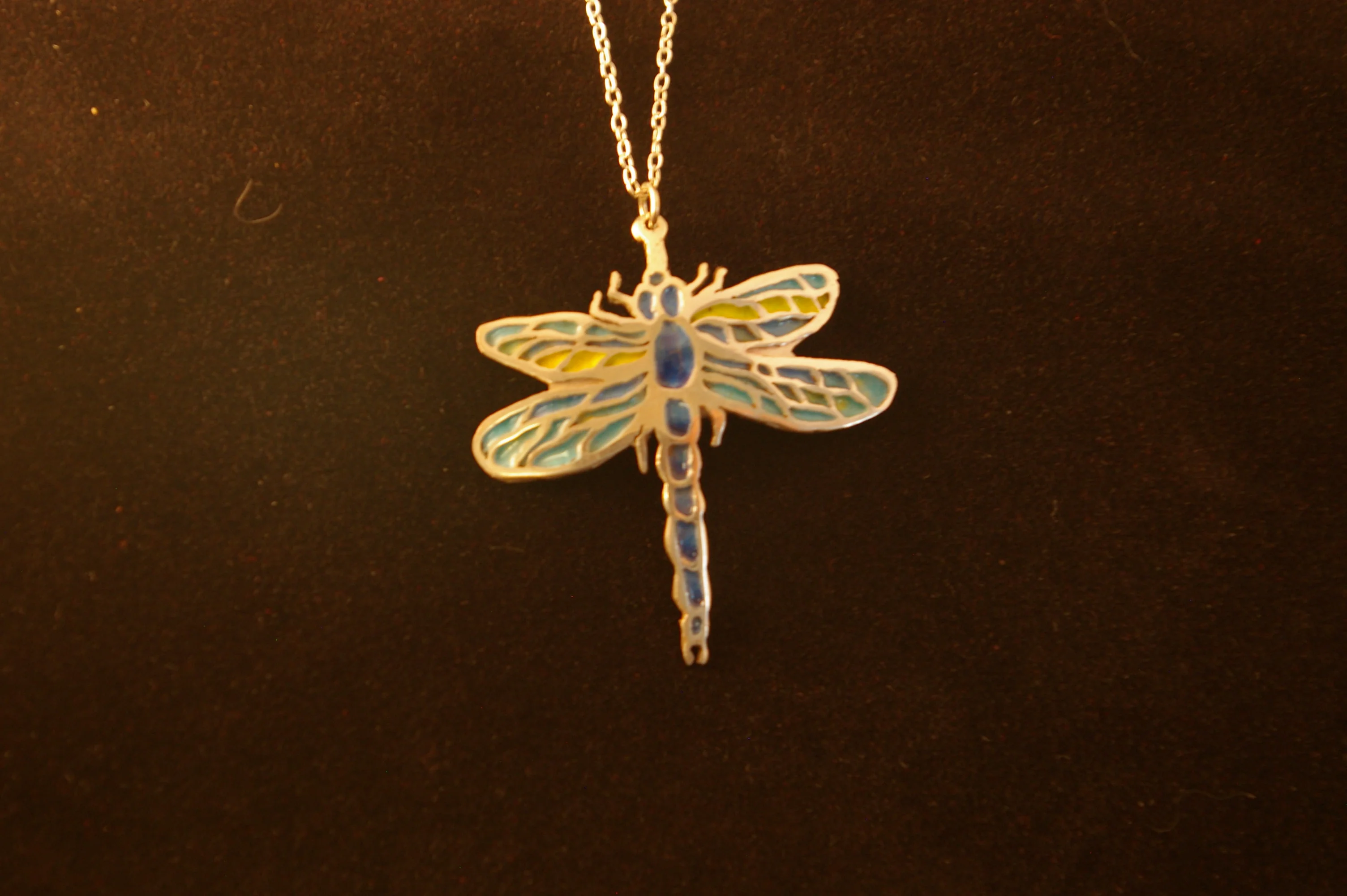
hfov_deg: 31.2
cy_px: 448
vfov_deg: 21.0
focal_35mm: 64
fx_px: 2411
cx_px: 674
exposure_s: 1/15
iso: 400
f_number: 6.7
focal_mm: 43
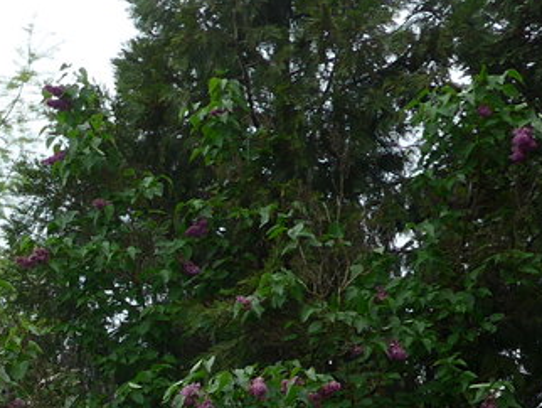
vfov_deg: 12.5
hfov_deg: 17.2
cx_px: -153
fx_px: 1692
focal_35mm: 108
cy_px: 749
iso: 80
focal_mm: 6
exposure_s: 1/640
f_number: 2.8
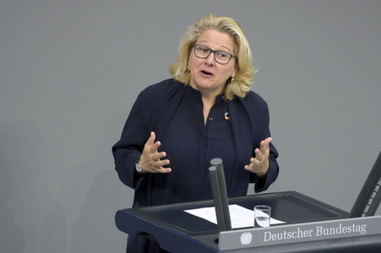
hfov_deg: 4.9
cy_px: 126
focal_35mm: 420
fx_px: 4442
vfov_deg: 3.3
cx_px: 190
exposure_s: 1/320
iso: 8000
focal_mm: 420
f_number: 5.6
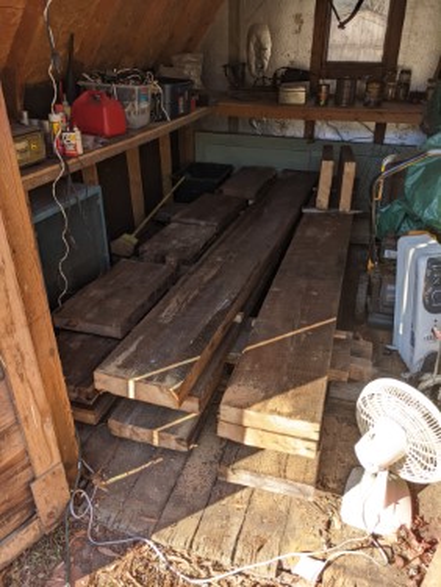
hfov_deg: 51.4
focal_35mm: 27
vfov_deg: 65.3
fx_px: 459
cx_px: 220
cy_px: 294
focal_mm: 4.38
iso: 41
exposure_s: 1/572
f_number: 1.73
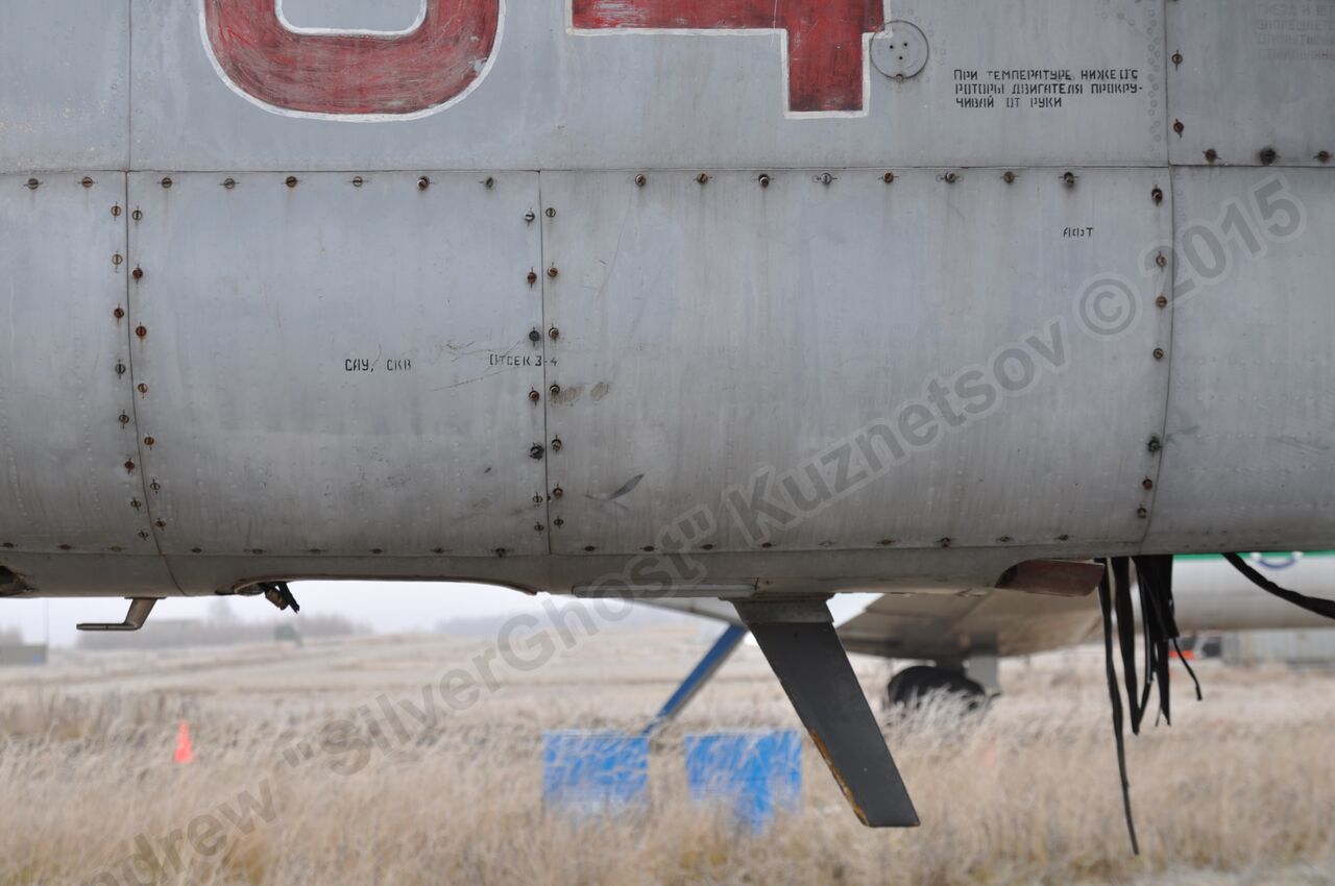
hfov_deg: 29.3
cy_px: 443
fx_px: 2555
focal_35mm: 69
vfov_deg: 19.7
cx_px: 668
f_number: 5
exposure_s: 1/60
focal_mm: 46
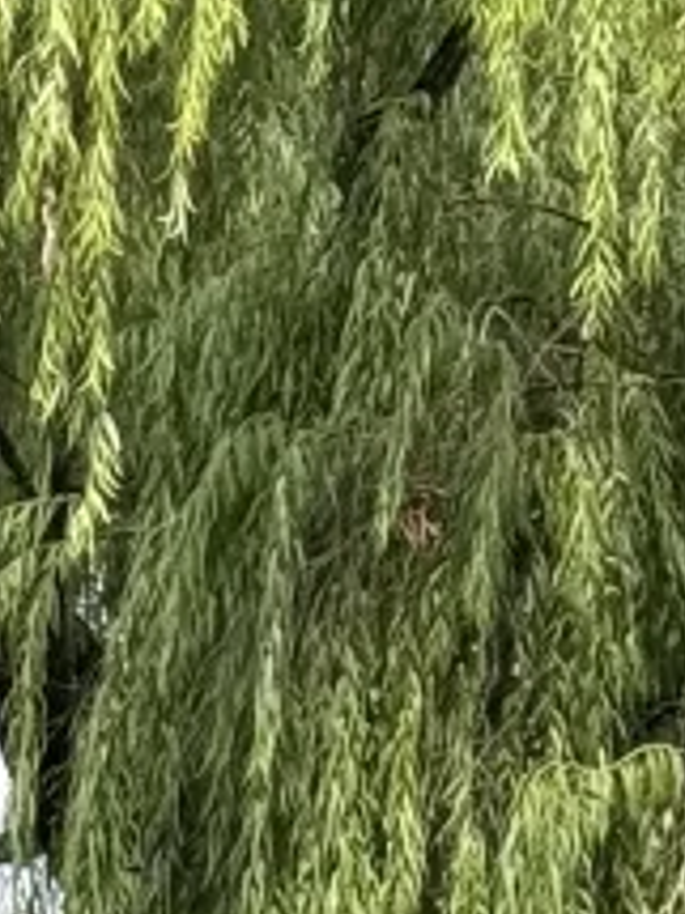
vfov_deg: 5.8
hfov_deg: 4.5
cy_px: 2495
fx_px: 8478
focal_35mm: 321
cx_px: -851
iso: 64
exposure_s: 1/917
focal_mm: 6.76
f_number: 1.78
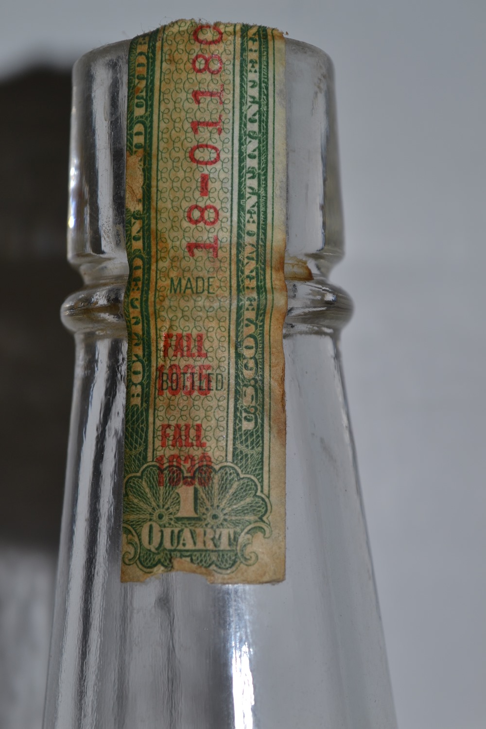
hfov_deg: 16.6
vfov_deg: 24.6
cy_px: 364
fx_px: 1670
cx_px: 243
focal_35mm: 82
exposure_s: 1/60
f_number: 8
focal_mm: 55
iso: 100
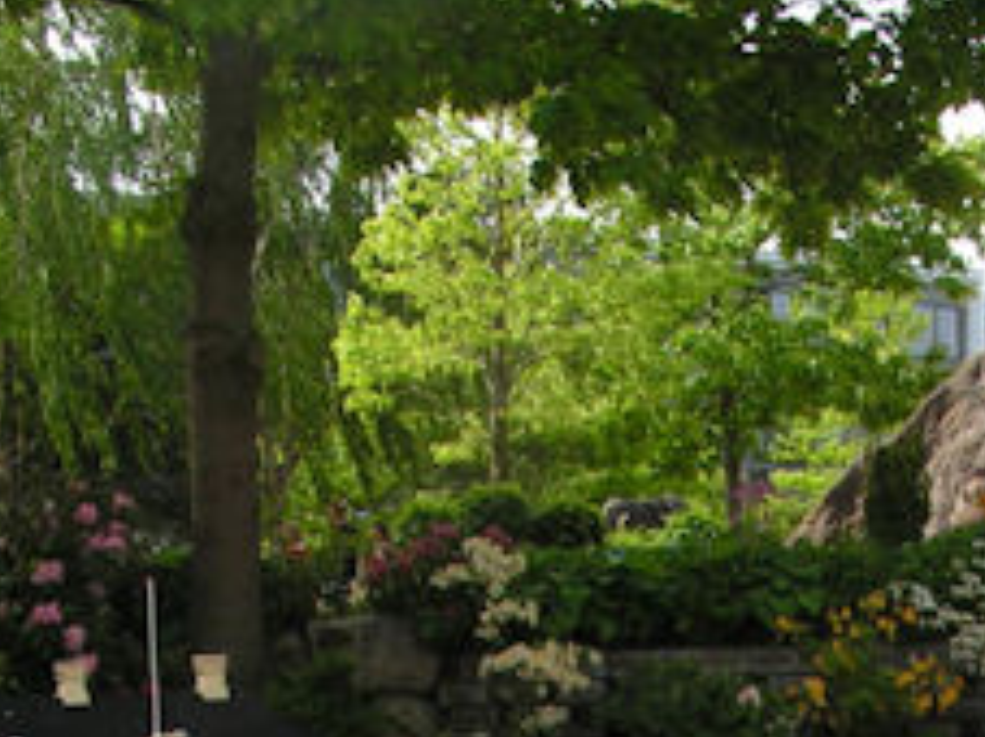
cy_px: 1021
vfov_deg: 12.5
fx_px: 3242
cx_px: 855
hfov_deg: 17.1
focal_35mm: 114
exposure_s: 1/125
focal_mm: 6.3
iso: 50
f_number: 5.6
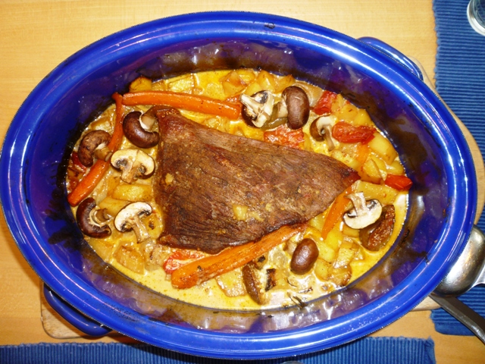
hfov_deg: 61.7
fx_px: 406
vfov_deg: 48.2
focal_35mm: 29
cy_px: 182
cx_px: 242
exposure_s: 1/30
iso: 100
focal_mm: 5.2
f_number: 3.3
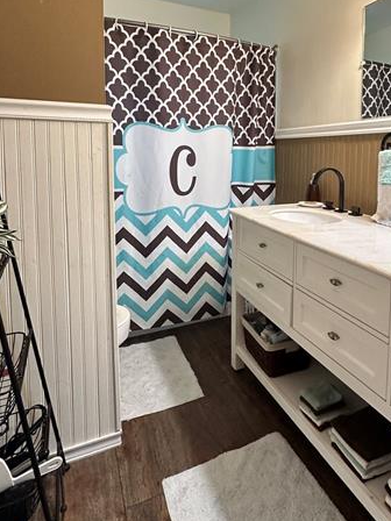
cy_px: 181
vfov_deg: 69.9
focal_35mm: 24
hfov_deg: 55.8
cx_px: 256
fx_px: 361
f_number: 2.2
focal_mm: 2.22
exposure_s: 1/120
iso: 320
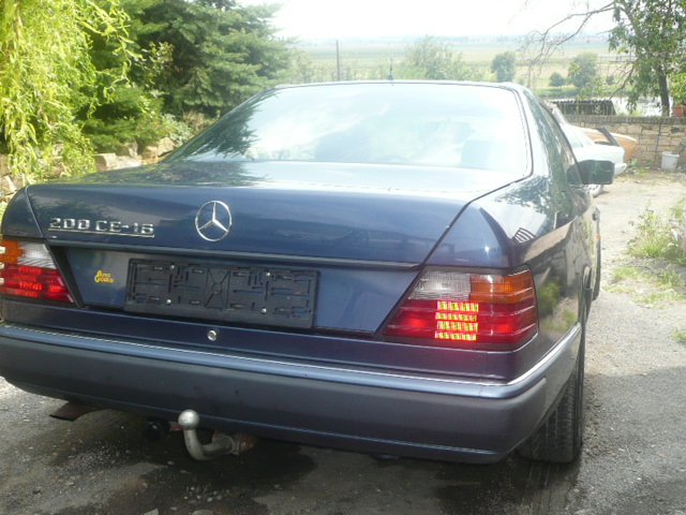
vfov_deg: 40.7
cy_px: 258
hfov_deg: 52.6
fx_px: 694
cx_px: 343
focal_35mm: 35
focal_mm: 4.6
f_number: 3.3
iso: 100
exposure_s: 1/250
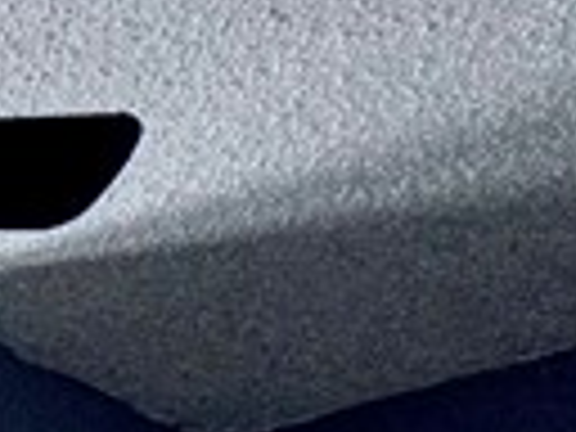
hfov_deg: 10.3
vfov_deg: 10.2
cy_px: 1238
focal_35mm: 112
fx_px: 1864
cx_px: -1305
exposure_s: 1/99
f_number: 2.2
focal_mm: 2.22
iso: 125
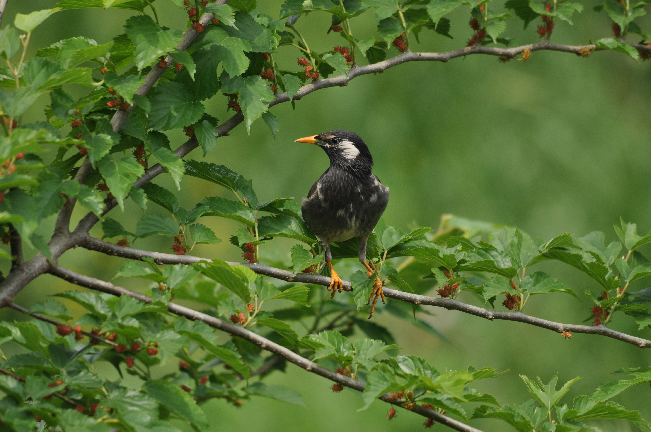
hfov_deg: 2.8
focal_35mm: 750
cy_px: 216
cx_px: 326
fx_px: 13546
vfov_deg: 1.8
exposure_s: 1/1250
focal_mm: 500
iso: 400
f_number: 6.3
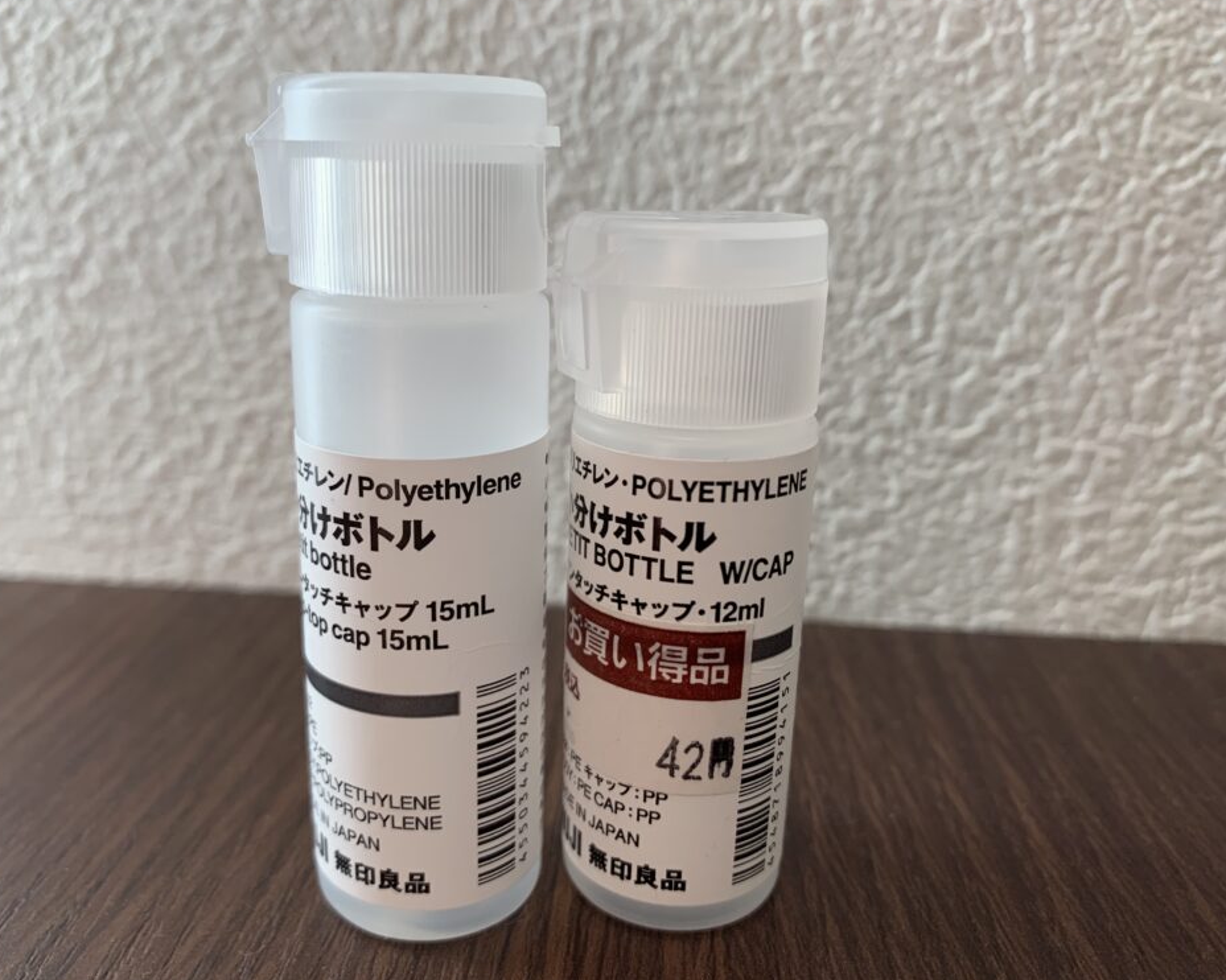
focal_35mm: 28
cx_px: 552
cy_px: 487
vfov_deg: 51.5
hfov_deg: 62.1
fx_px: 1016
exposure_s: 1/121
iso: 64
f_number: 1.8
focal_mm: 4.25
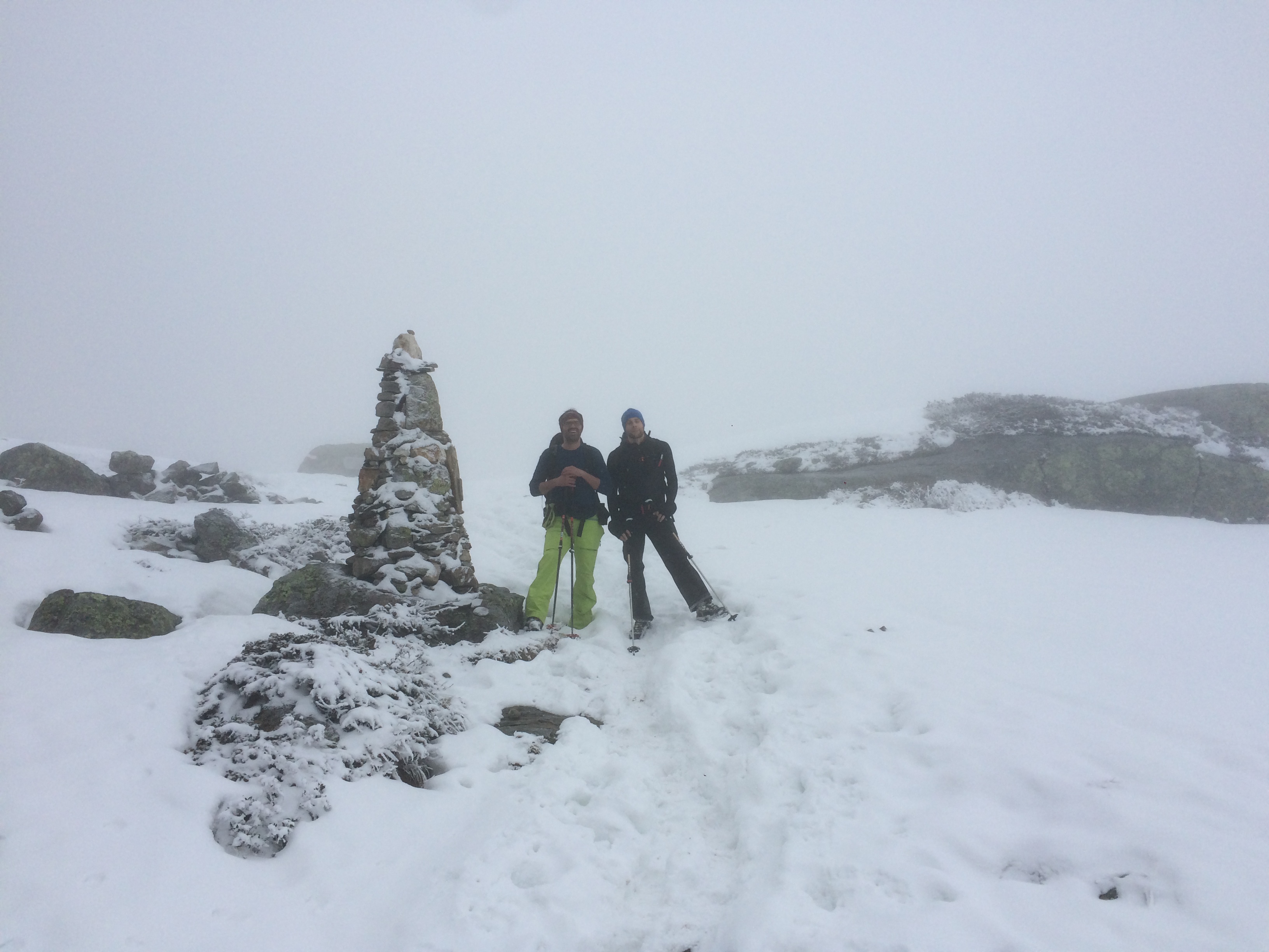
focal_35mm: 29
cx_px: 634
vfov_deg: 48.2
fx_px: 1063
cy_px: 476
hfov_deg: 61.7
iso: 32
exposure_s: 1/662
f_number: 2.2
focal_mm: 4.15
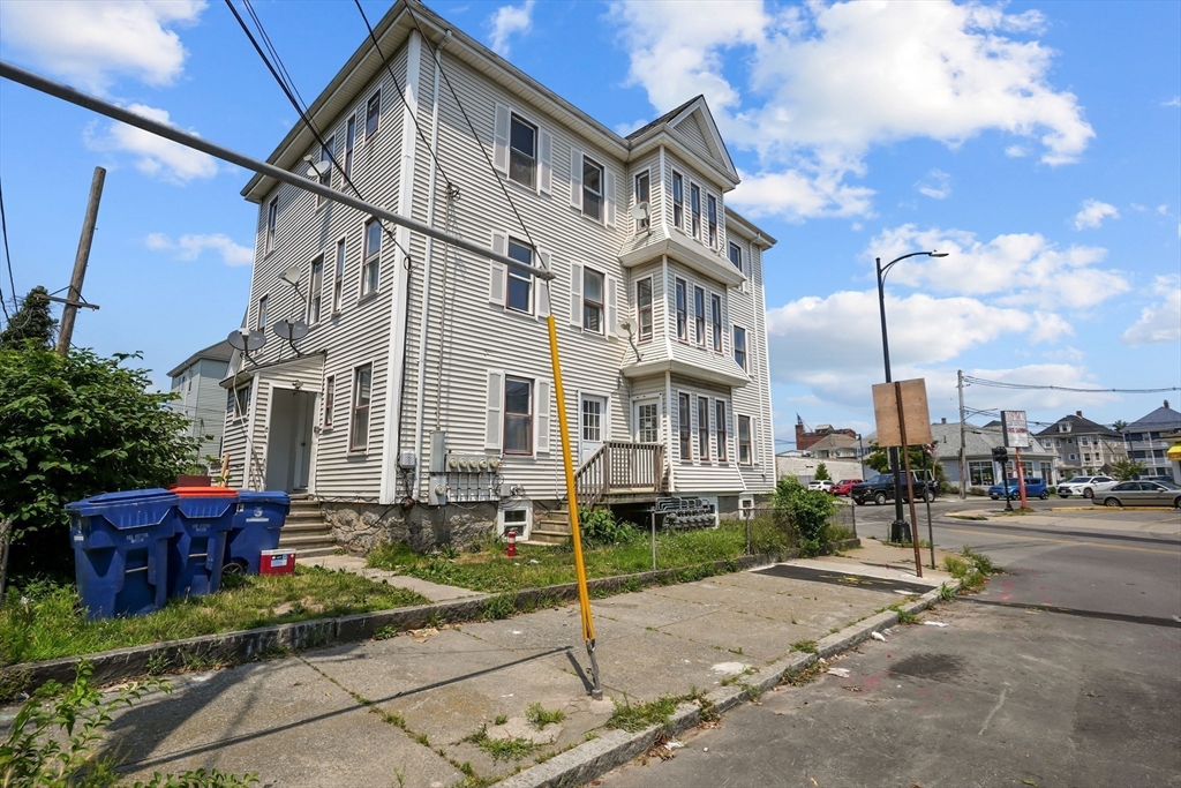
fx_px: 558
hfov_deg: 93.3
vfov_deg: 70.5
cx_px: 590
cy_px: 394
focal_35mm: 17
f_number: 6.3
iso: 320
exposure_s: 1/2500
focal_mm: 17
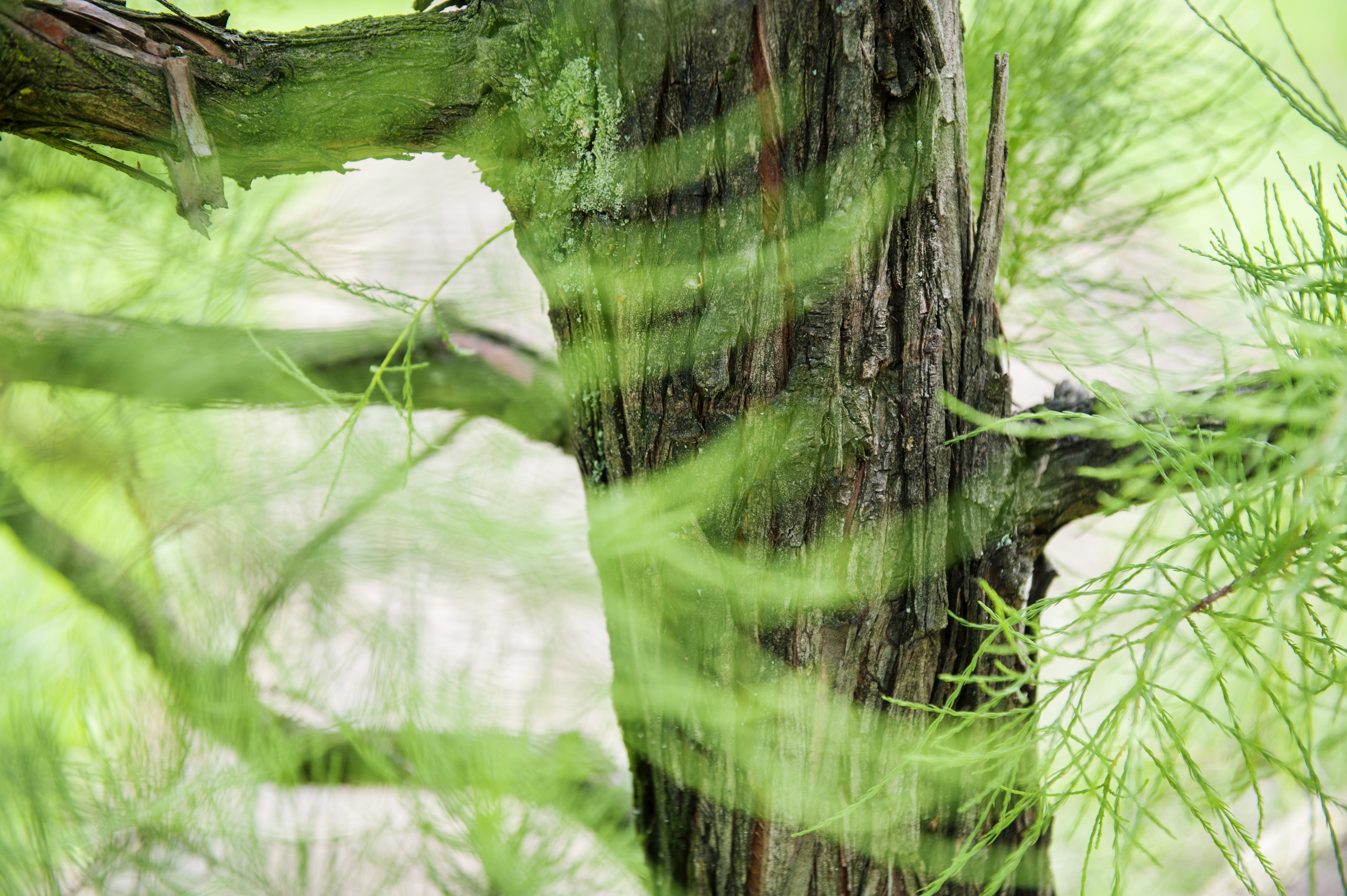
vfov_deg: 24.2
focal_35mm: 56
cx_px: 674
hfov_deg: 35.7
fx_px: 2094
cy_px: 448
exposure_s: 1/200
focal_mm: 56
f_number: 4
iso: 200
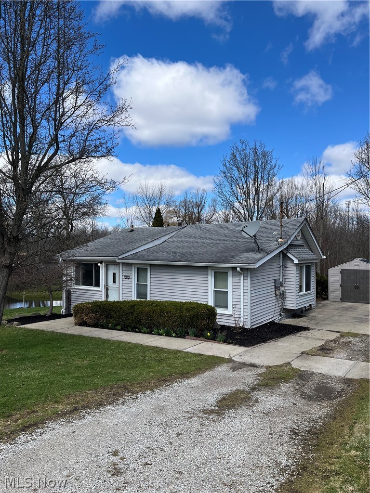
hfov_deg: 53.1
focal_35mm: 26
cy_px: 246
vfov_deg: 67.3
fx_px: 371
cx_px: 185
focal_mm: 5.1
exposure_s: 1/3049
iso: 50
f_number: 1.6
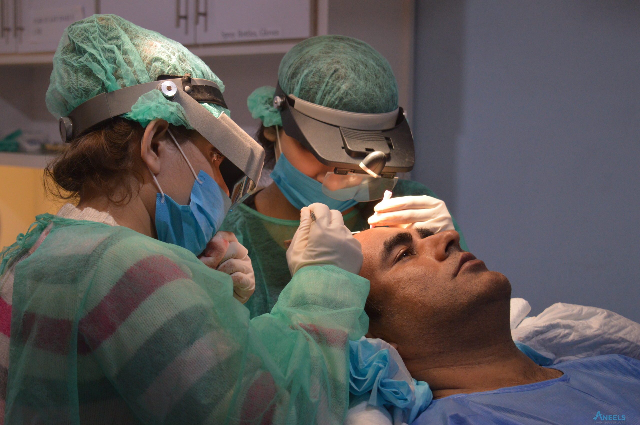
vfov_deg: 21.5
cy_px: 212
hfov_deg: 31.9
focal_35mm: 63
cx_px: 320
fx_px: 1119
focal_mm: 42
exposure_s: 1/60
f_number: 5
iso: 1100
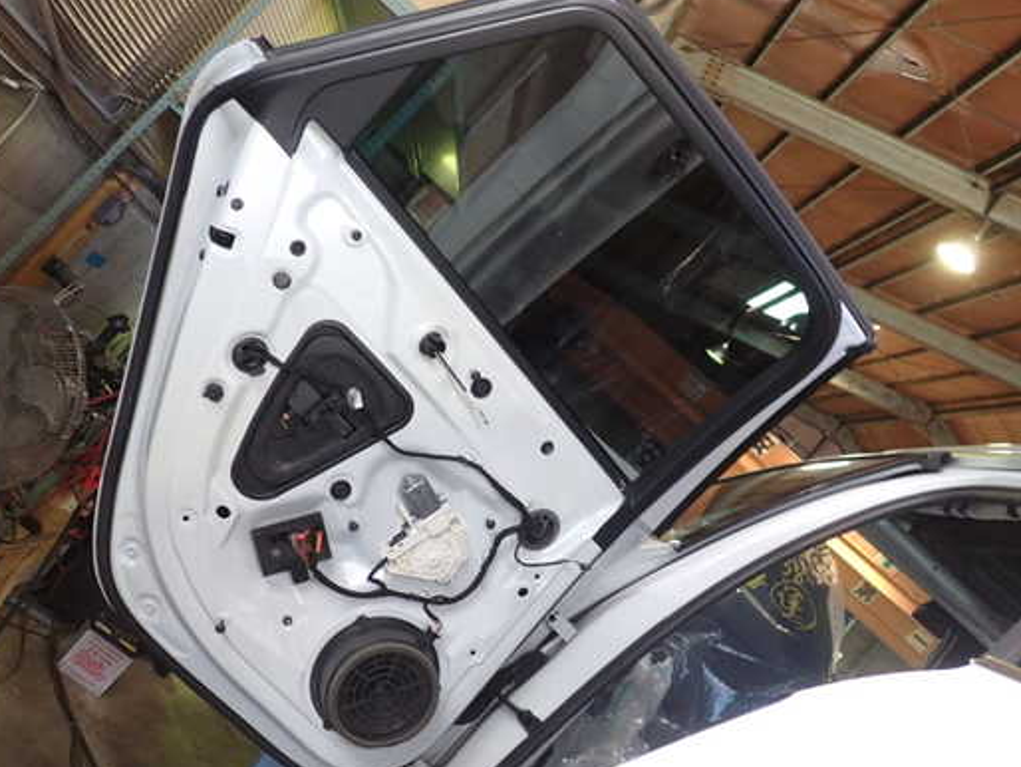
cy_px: 384
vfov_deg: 40.7
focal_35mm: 35
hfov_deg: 52.6
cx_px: 475
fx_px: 1033
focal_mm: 5.4
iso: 200
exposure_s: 1/40
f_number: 2.3
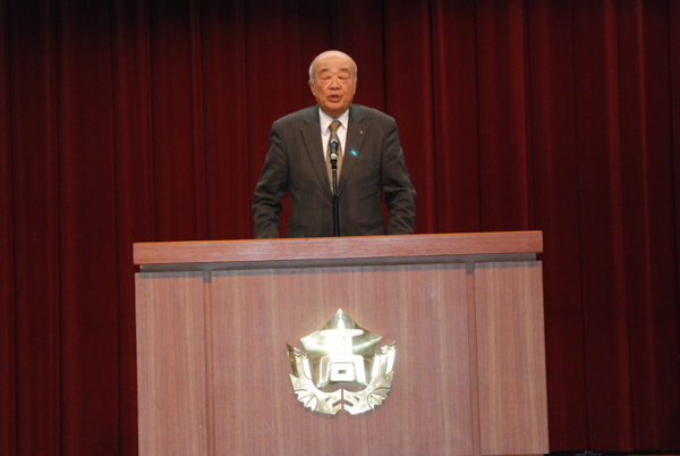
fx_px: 2837
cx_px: 340
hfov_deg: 13.7
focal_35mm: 150
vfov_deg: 9.2
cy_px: 228
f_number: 5.6
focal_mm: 100
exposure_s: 1/60
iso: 1600
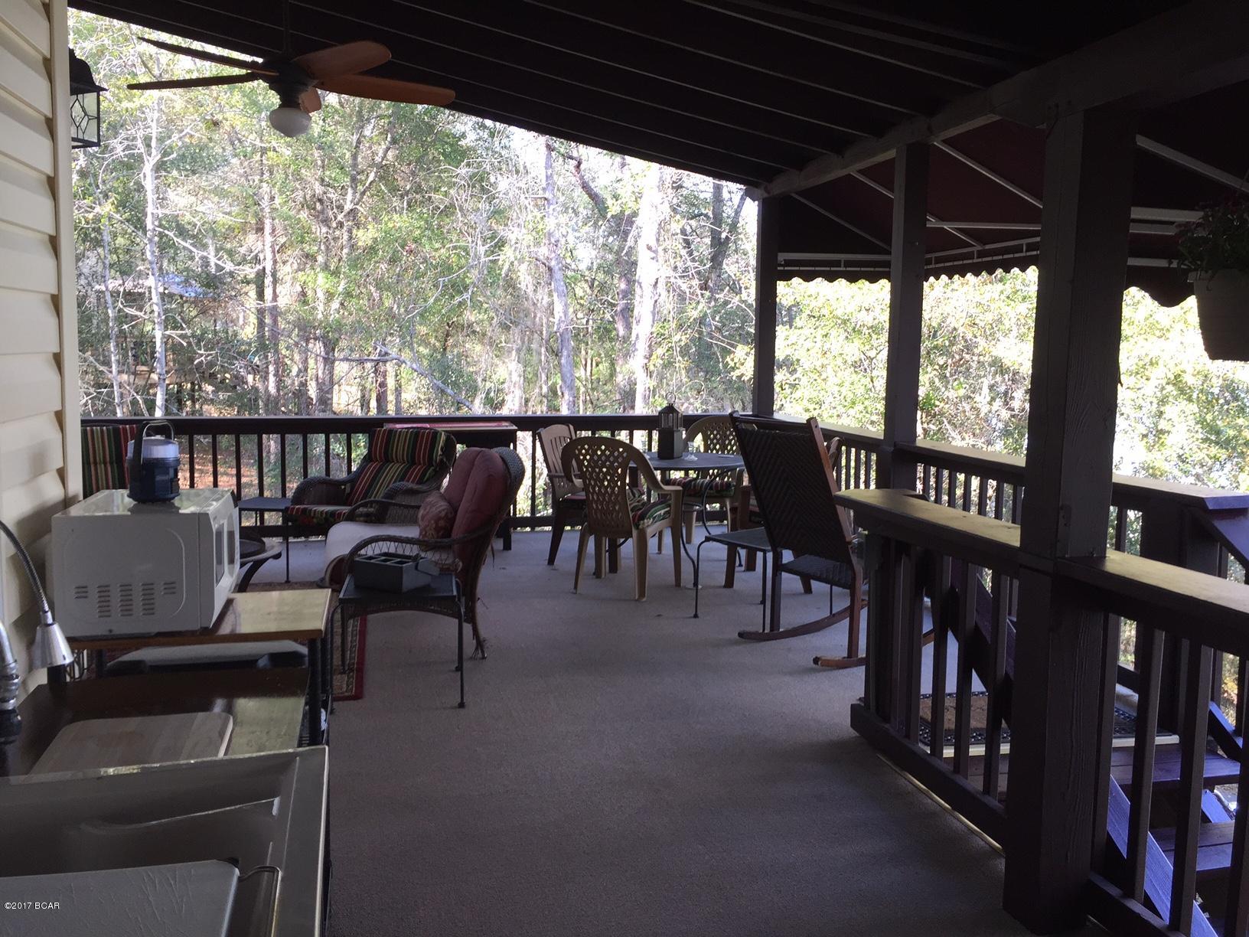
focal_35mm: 29
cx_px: 624
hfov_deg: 61.7
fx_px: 1046
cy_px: 468
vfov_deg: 48.2
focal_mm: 4.15
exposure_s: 1/120
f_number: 2.2
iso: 40
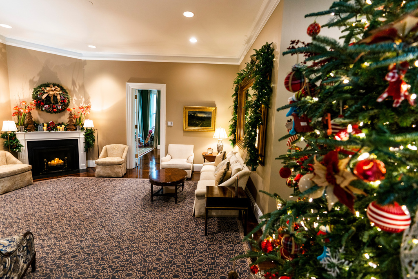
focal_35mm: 16
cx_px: 209
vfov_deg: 73.8
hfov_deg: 96.7
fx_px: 186
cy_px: 140
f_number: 2.8
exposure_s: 1/50
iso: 800
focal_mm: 16
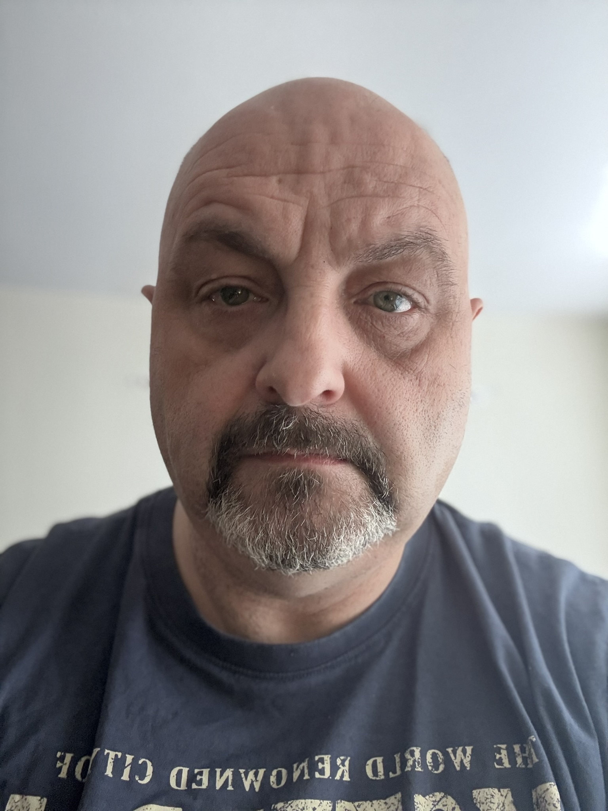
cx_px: 304
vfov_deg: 60.0
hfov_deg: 46.8
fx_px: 703
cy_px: 406
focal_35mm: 30
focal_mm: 2.69
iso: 160
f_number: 1.9
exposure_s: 1/60
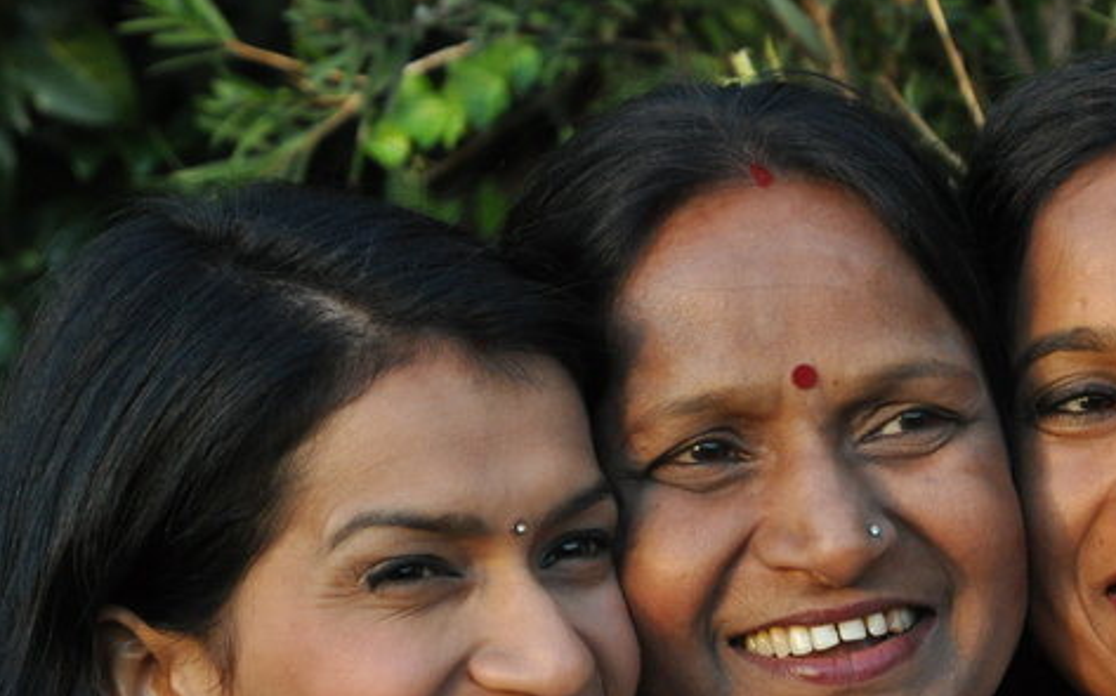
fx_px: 8545
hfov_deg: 7.5
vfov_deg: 4.7
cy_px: 613
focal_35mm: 281
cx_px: 864
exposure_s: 1/250
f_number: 5.6
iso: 800
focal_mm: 85
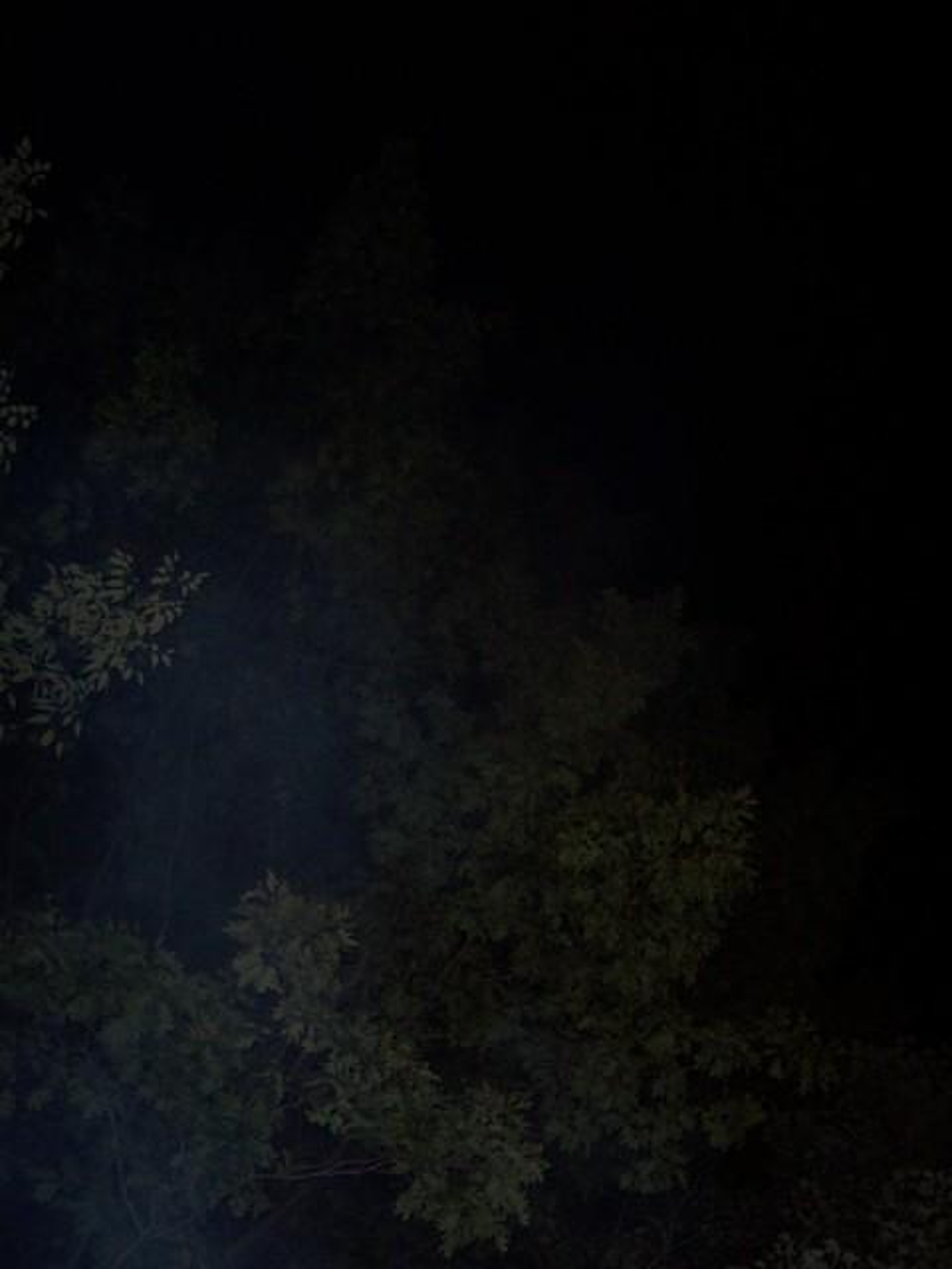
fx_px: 1357
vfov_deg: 50.1
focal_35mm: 37
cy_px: 634
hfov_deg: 38.7
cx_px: 476
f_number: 2.8
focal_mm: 5.6
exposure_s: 1/60
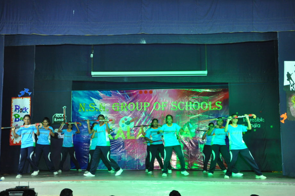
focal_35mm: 50
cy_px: 102
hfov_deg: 39.6
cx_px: 133
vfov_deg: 26.9
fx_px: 409
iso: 800
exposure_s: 1/125
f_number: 5.6
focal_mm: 30
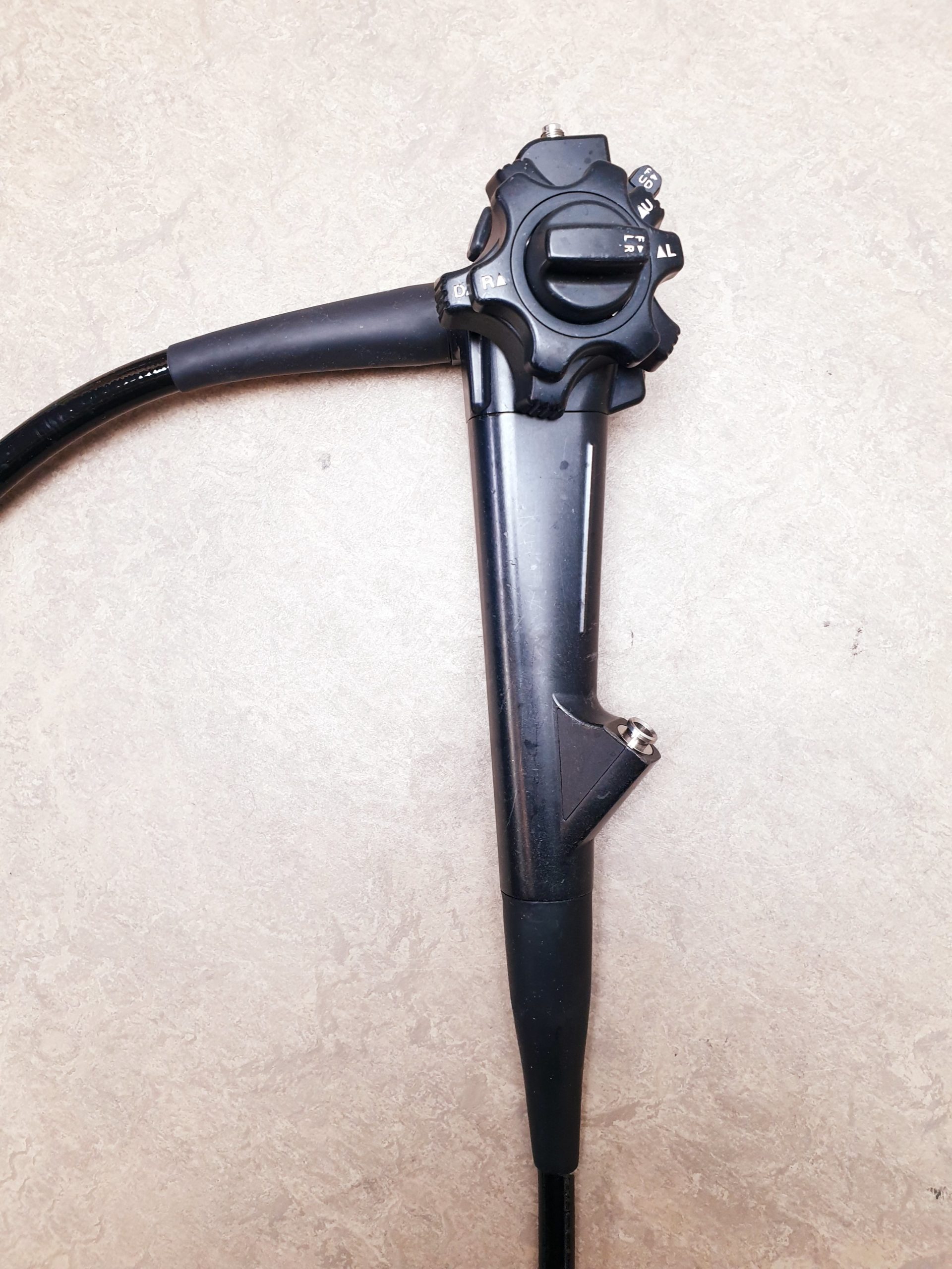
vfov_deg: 67.3
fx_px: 953
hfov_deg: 53.1
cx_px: 476
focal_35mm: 26
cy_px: 634
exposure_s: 1/50
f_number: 2.4
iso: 125
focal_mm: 4.3
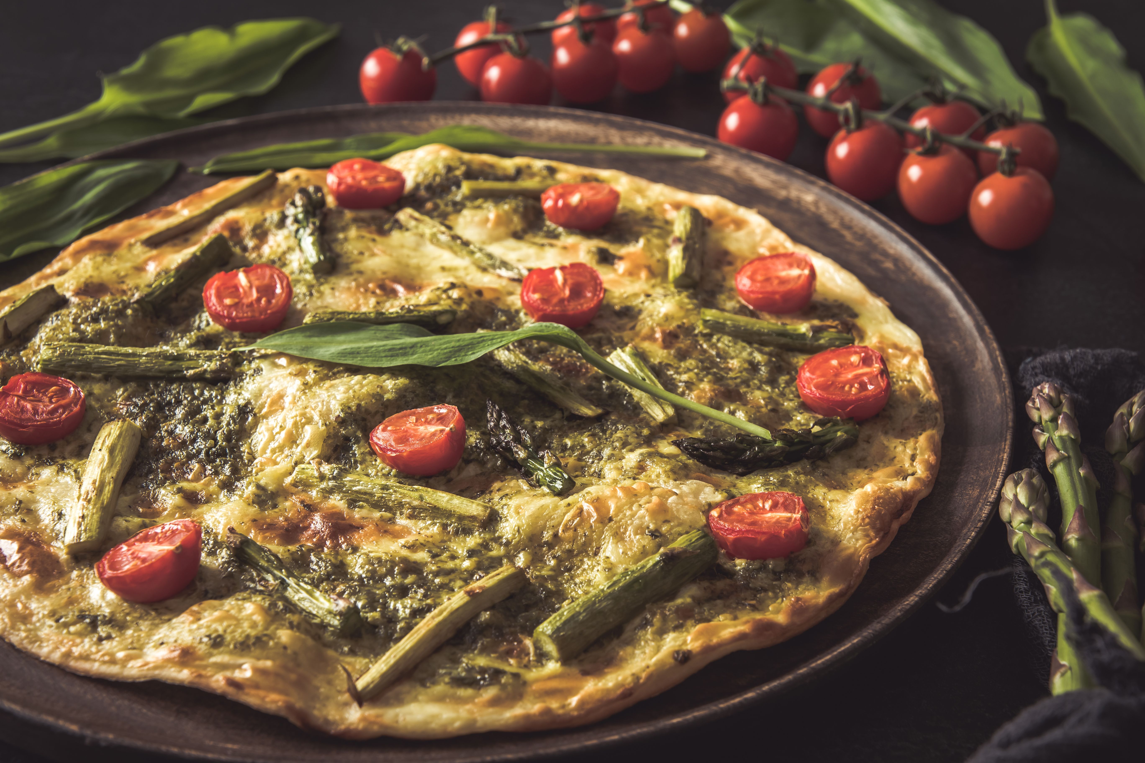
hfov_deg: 33.4
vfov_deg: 22.6
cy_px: 382
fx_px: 1908
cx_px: 572
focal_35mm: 60
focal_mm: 40
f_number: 7.1
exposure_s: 1/2
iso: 100
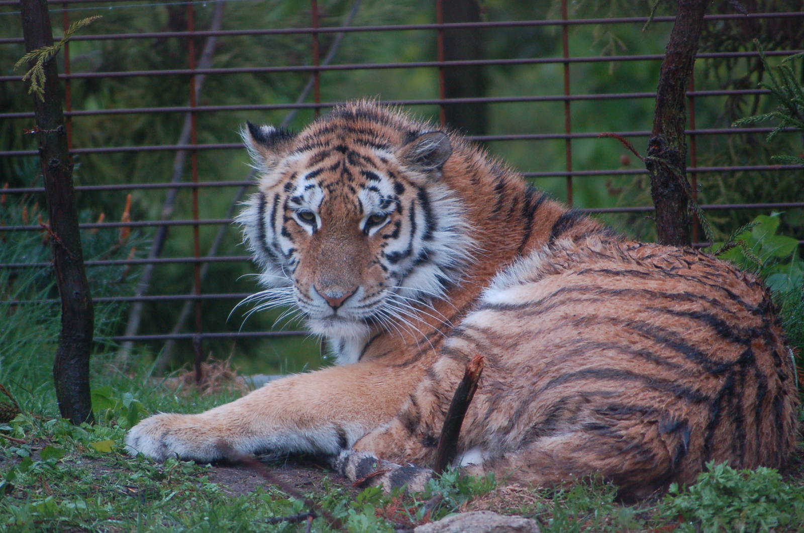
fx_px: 13043
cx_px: 402
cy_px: 266
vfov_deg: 2.3
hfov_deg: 3.5
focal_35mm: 585
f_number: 6.7
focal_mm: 390
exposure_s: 1/200
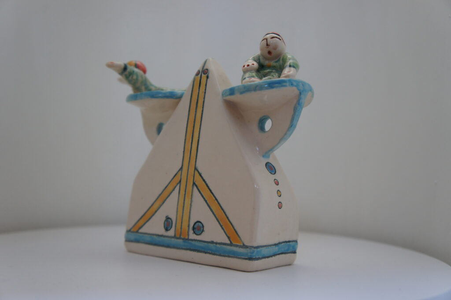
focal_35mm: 40
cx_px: 226
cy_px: 150
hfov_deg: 48.0
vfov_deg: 33.0
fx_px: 507
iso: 400
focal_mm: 27
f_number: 4
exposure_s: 1/50
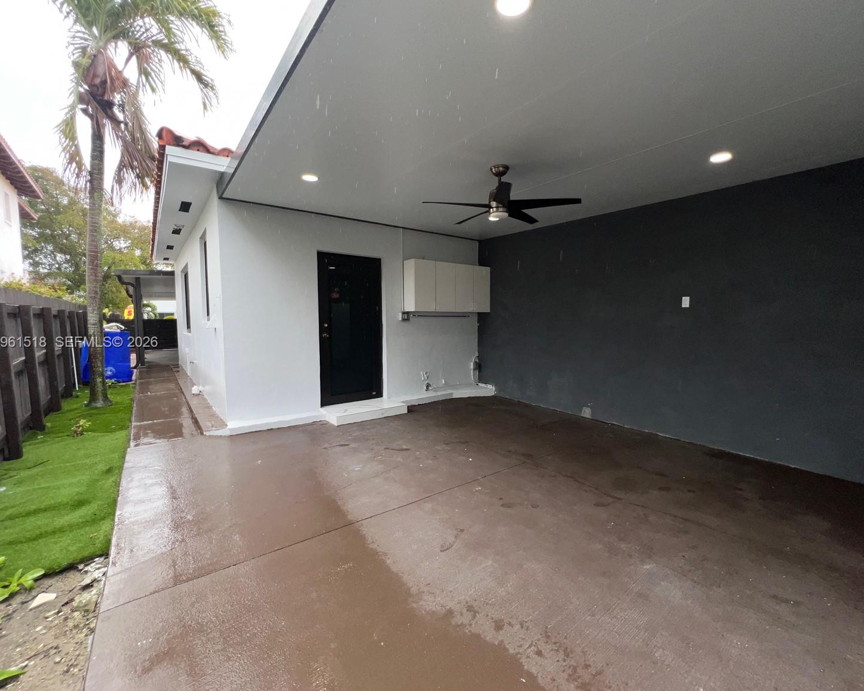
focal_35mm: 14
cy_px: 343
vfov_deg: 88.0
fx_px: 358
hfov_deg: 100.7
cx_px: 449
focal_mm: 1.57
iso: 25
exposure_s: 1/385
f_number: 1.8
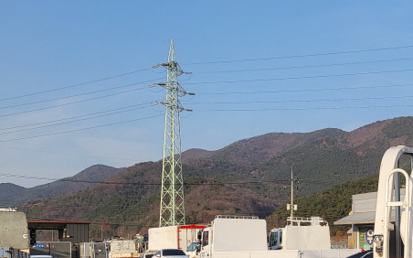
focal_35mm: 61
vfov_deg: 20.6
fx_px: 686
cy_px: 252
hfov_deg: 31.1
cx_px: 409
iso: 50
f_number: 1.8
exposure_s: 1/2517
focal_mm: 4.25
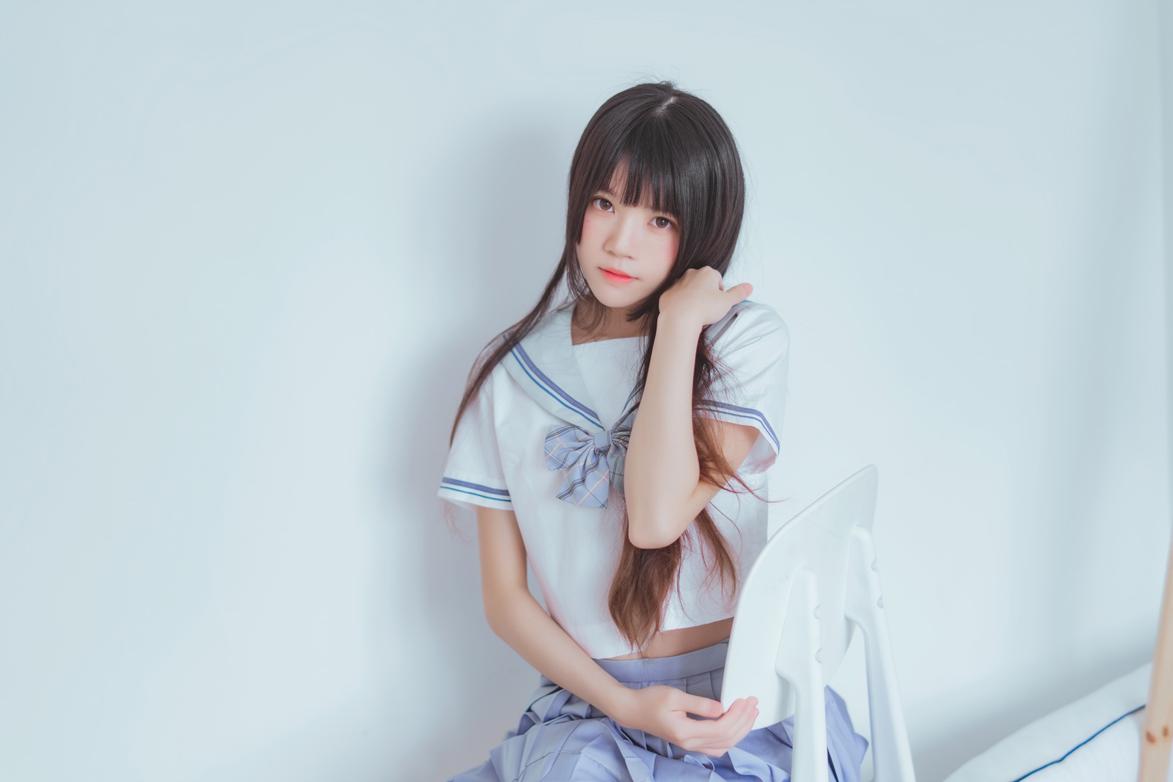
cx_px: 586
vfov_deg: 27.0
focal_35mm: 50
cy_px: 391
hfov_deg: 39.6
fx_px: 1629
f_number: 1.4
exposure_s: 1/100
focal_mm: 50
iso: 125
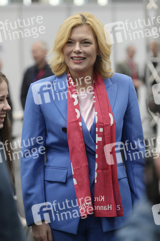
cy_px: 120
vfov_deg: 15.8
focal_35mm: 130
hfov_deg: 10.5
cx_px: 80
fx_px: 868
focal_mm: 130
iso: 2500
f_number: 4
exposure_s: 1/500
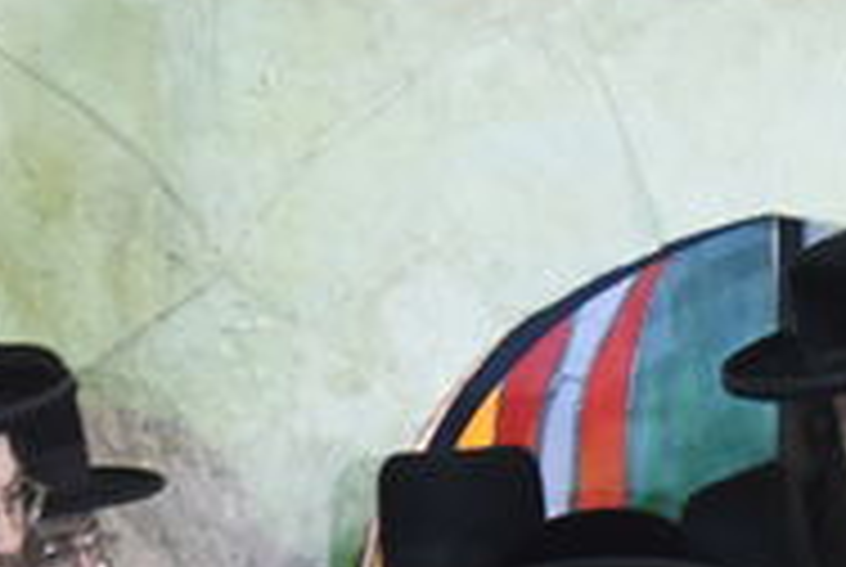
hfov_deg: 3.4
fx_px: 14334
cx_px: 1624
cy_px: 1226
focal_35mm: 609
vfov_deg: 2.3
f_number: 2.8
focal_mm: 112
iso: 4000
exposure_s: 1/60
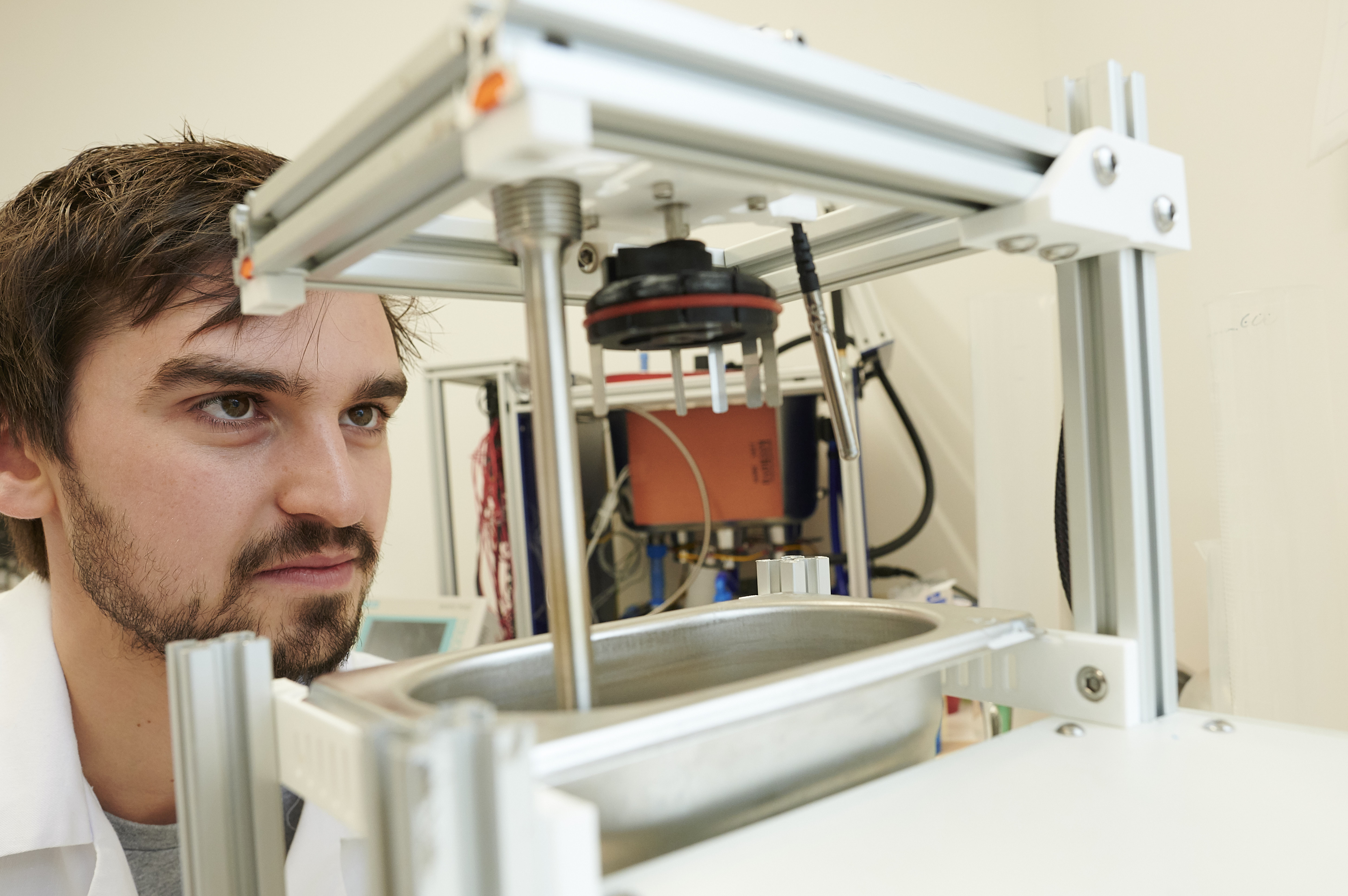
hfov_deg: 71.5
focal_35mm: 25
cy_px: 464
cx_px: 697
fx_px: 935
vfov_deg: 51.2
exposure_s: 1/160
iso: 2000
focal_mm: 24
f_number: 6.3
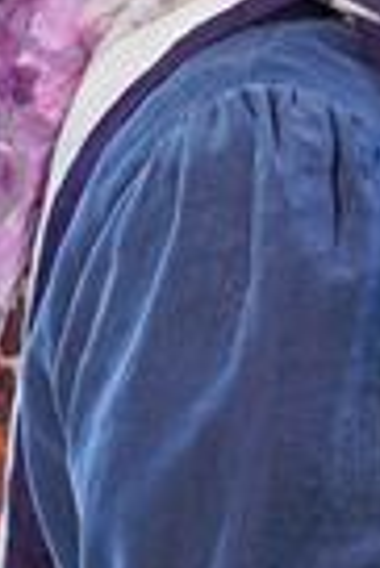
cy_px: 13
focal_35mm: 409
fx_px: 6459
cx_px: 397
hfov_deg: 3.4
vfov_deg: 5.0
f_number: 3.5
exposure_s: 1/200
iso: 640
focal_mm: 120
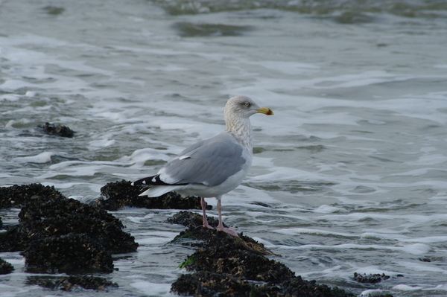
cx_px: 224
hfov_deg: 4.6
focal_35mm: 450
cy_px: 148
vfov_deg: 3.0
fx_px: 5583
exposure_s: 1/250
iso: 400
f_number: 11
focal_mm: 300
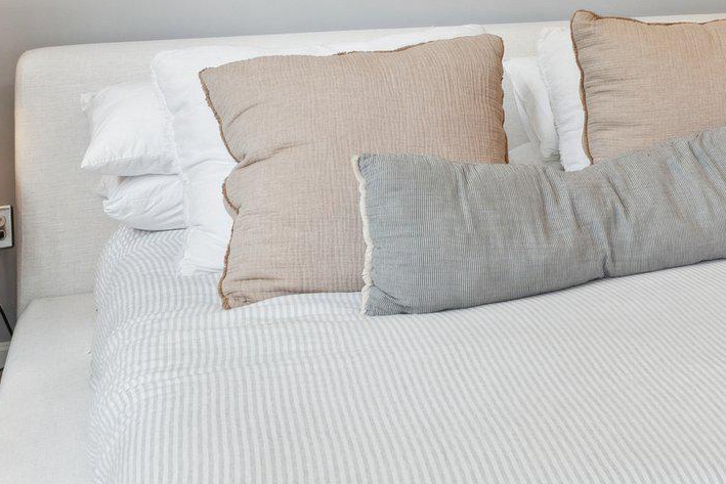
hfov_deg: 33.8
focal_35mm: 52
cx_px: 773
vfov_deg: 24.2
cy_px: -54
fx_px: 1049
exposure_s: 1/6
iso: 200
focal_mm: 12
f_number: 9
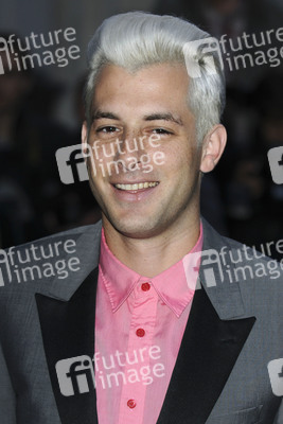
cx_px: 142
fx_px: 1520
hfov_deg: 10.6
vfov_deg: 15.9
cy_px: 212
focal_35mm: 129
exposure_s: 1/160
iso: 400
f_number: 4
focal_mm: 86
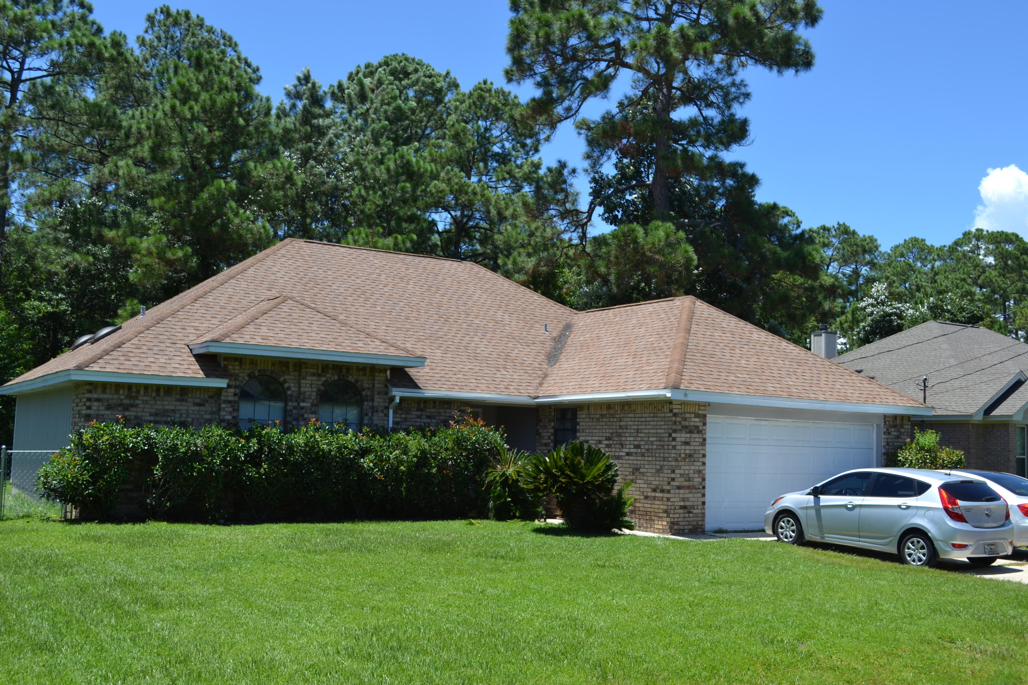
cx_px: 514
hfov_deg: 53.1
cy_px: 342
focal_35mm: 36
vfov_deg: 36.9
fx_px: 1028
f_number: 7.1
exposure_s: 1/200
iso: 100
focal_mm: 24
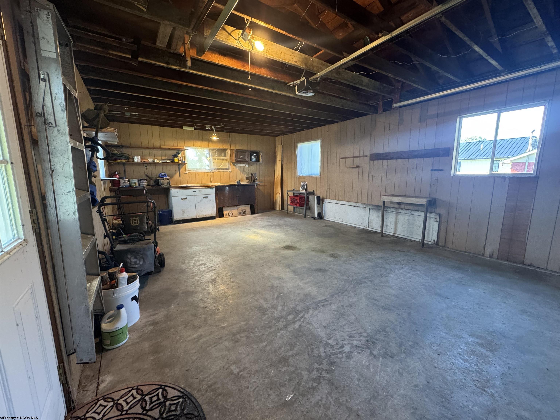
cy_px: 210
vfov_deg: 85.7
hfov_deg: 102.1
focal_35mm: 14
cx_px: 280
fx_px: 226
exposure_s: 1/60
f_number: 2.2
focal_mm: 2.22
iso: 320
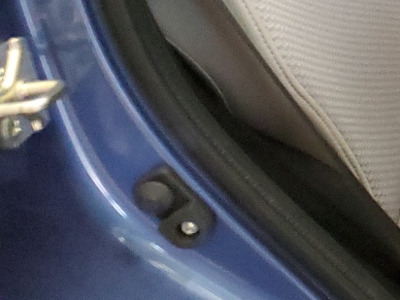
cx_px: 757
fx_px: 1167
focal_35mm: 101
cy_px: -104
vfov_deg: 14.0
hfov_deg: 16.0
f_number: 1.5
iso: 373
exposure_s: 1/40
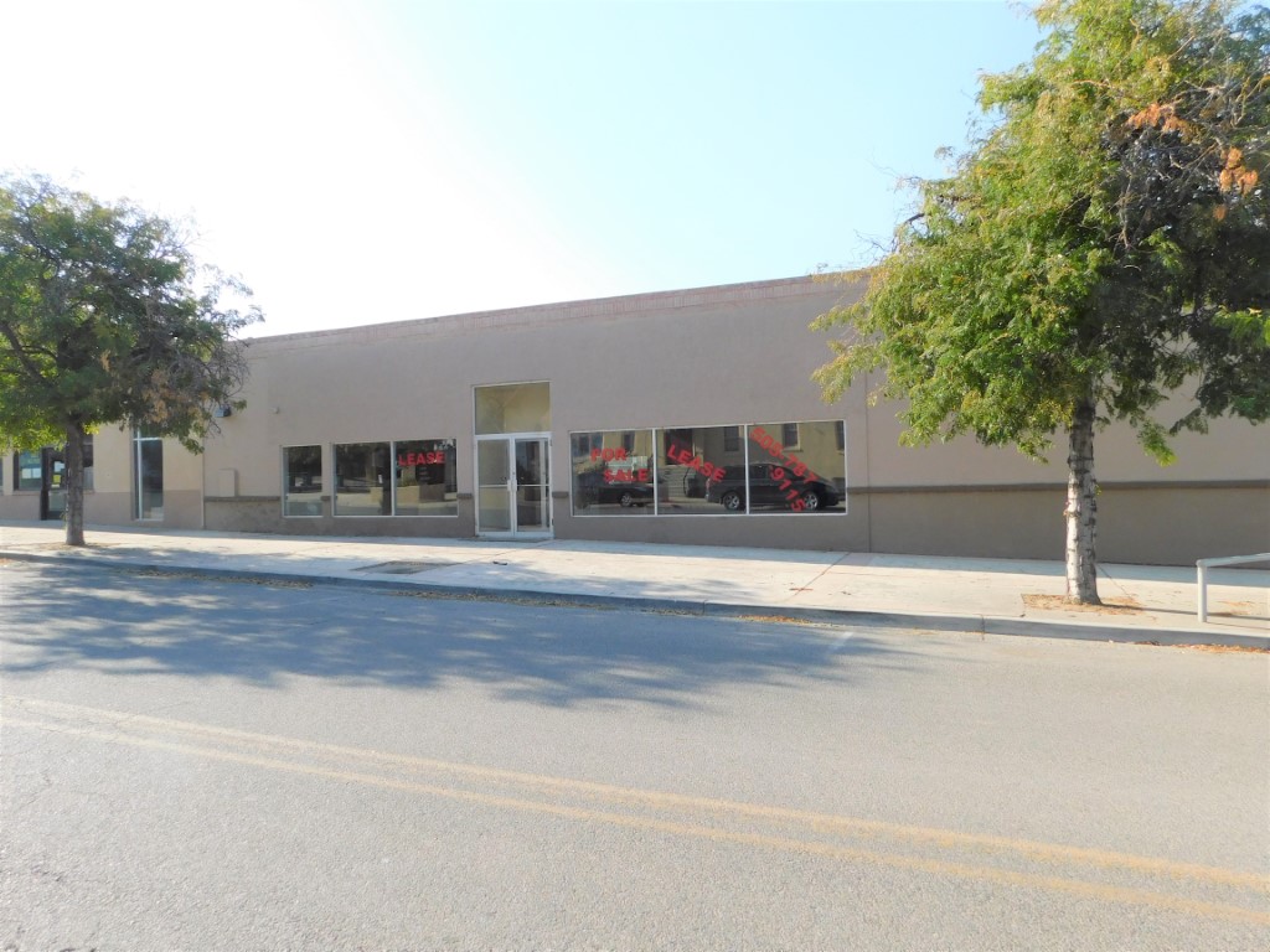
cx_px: 635
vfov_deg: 58.9
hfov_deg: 73.9
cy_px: 476
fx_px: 844
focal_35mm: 23
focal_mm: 4
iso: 125
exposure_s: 1/1000
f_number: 3
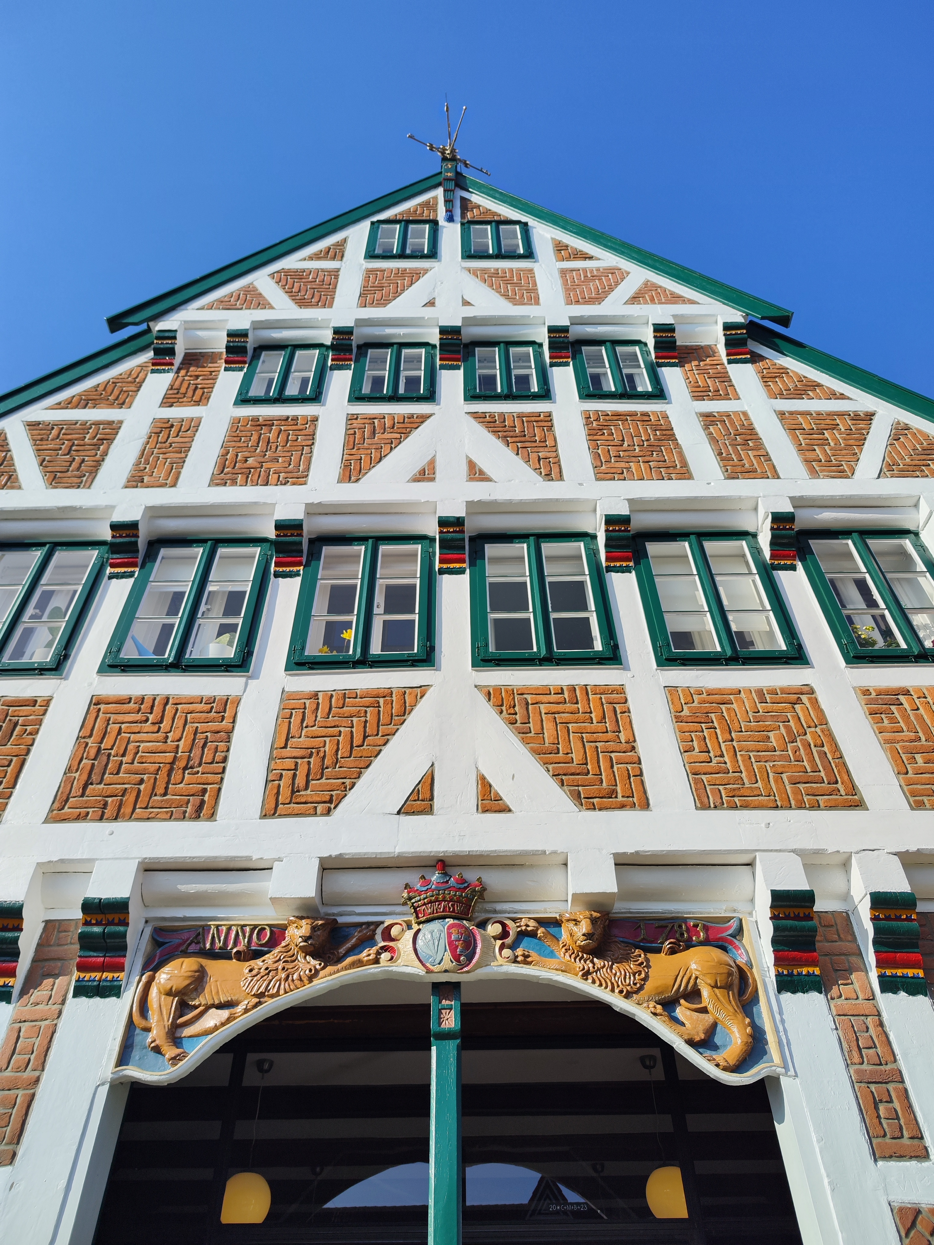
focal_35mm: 23
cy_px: 622
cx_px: 467
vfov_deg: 73.9
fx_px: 827
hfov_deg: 58.9
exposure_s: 1/912
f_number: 1.69
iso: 50
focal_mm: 7.01
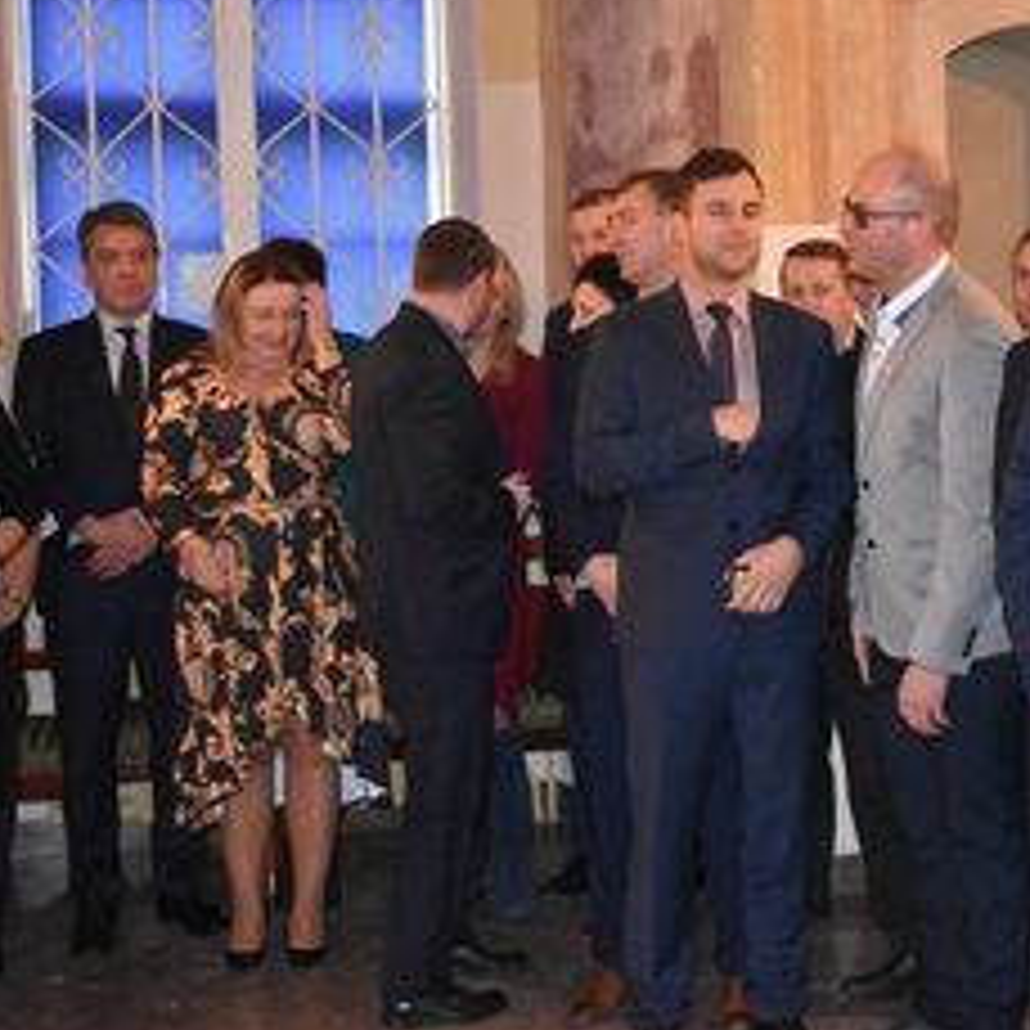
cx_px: 792
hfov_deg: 24.3
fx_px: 2356
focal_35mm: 70
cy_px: 450
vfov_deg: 24.6
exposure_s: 1/60
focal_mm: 30
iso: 5000
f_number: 4.2
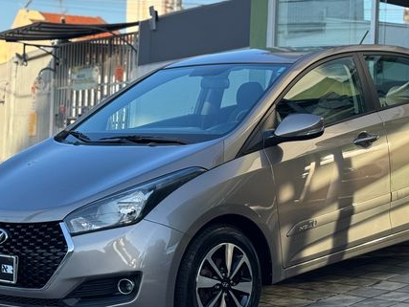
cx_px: 232
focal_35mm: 91
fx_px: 1076
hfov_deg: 21.5
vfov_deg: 16.3
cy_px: 153
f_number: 1.78
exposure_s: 1/792
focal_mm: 6.76
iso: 64
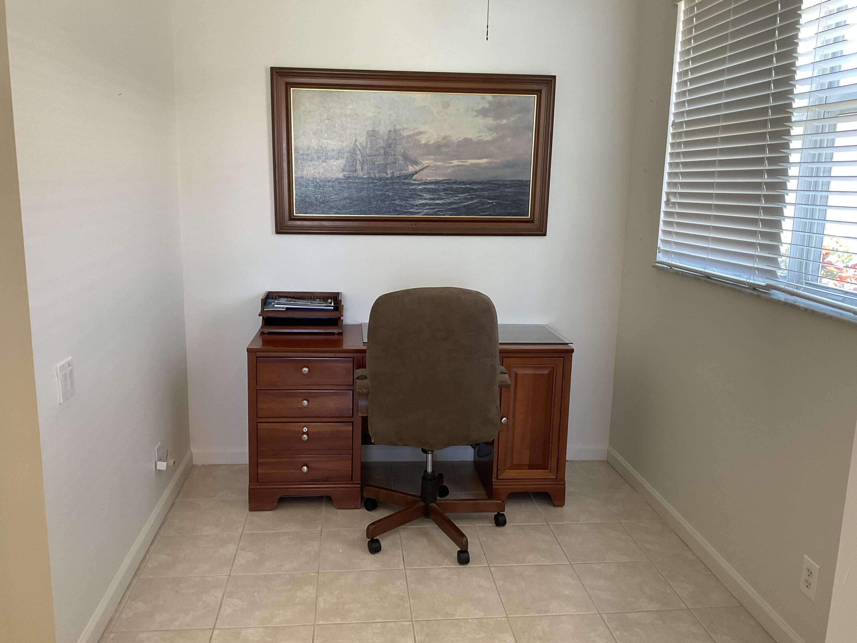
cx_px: 428
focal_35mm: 29
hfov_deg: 61.7
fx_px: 718
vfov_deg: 48.2
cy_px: 322
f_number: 1.8
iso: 100
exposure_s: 1/60
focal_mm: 3
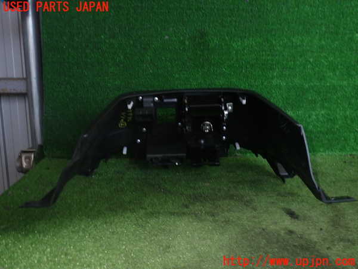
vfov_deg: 46.8
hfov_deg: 60.0
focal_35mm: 30
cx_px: 179
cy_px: 134
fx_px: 310
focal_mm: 5.4
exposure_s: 1/30
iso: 200
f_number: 6.3
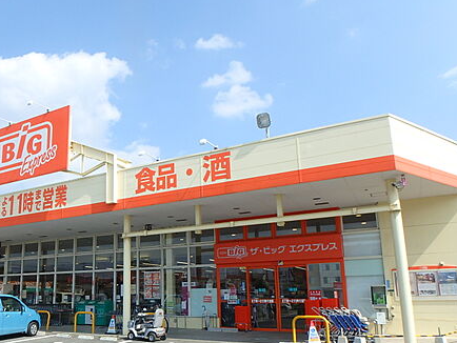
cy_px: 214
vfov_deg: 46.4
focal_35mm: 30
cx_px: 165
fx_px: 396
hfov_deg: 59.0
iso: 125
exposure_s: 1/400
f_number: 6
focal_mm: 3.7
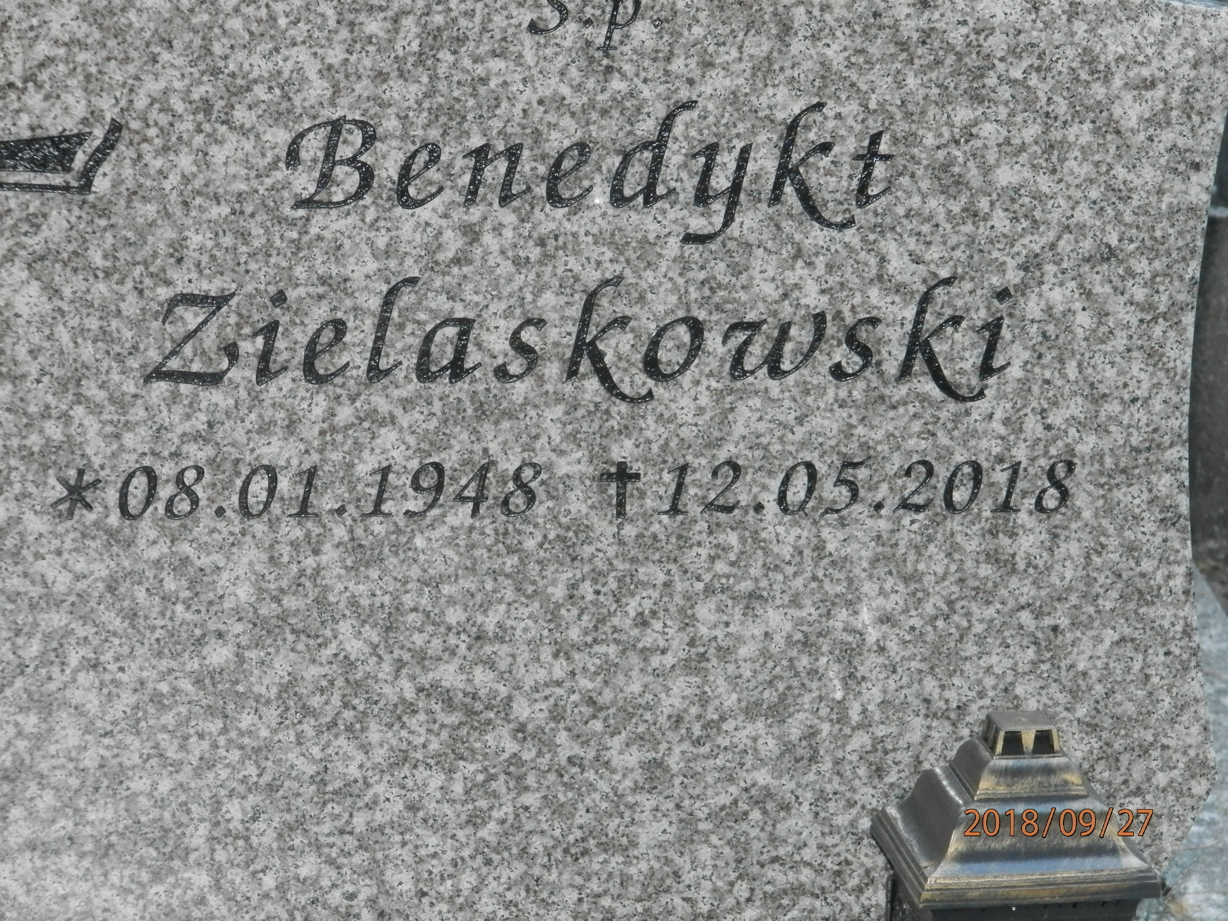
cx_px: 614
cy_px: 460
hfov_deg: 12.9
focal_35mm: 153
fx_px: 5428
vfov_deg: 9.7
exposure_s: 1/50
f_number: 4.9
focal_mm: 27.4
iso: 500
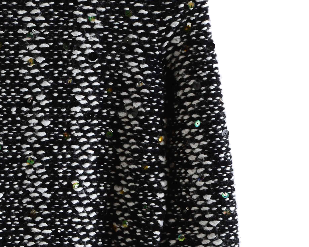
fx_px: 3356
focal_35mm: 367
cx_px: 47
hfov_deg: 5.3
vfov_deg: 4.2
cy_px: 138
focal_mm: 98
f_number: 10
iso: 200
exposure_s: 1/160
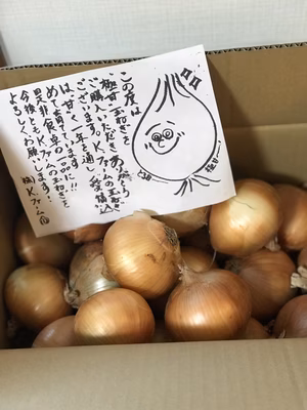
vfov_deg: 33.8
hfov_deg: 25.7
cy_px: 205
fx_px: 674
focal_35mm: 57
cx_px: 154
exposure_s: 1/50
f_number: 2.8
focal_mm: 6.6
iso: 250
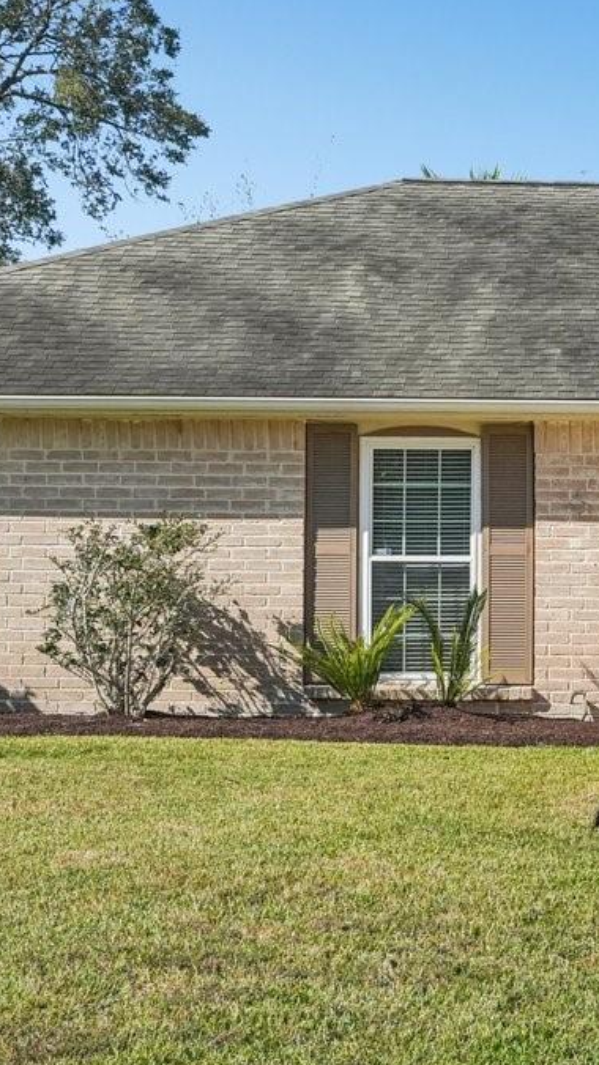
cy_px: 514
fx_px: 2599
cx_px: 848
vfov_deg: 23.2
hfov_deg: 12.6
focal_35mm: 92
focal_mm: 29
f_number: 8
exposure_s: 1/1500
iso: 400
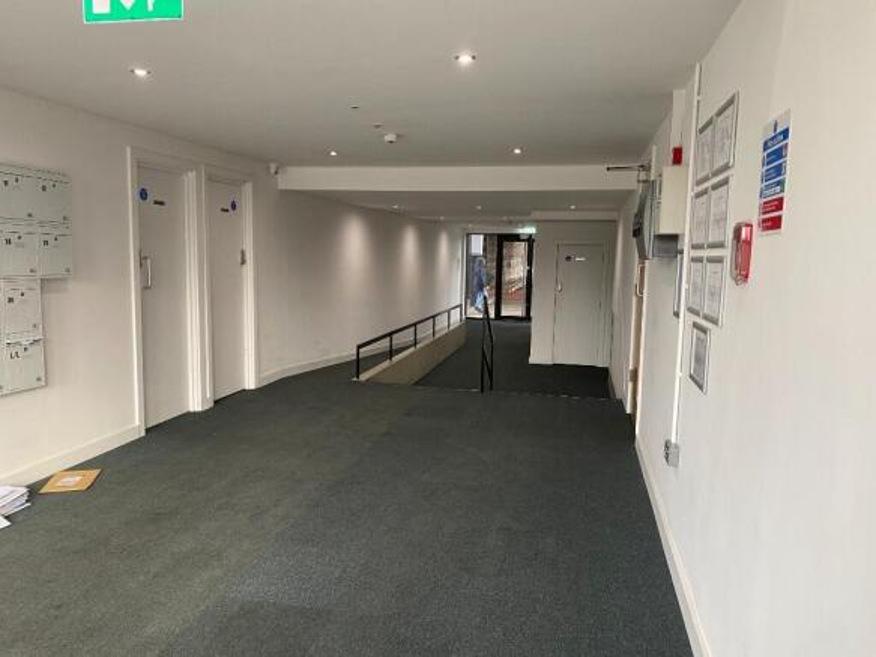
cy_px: 328
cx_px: 438
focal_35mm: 26
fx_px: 658
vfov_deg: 53.0
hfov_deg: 67.3
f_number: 1.8
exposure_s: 1/50
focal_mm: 4.25
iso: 160
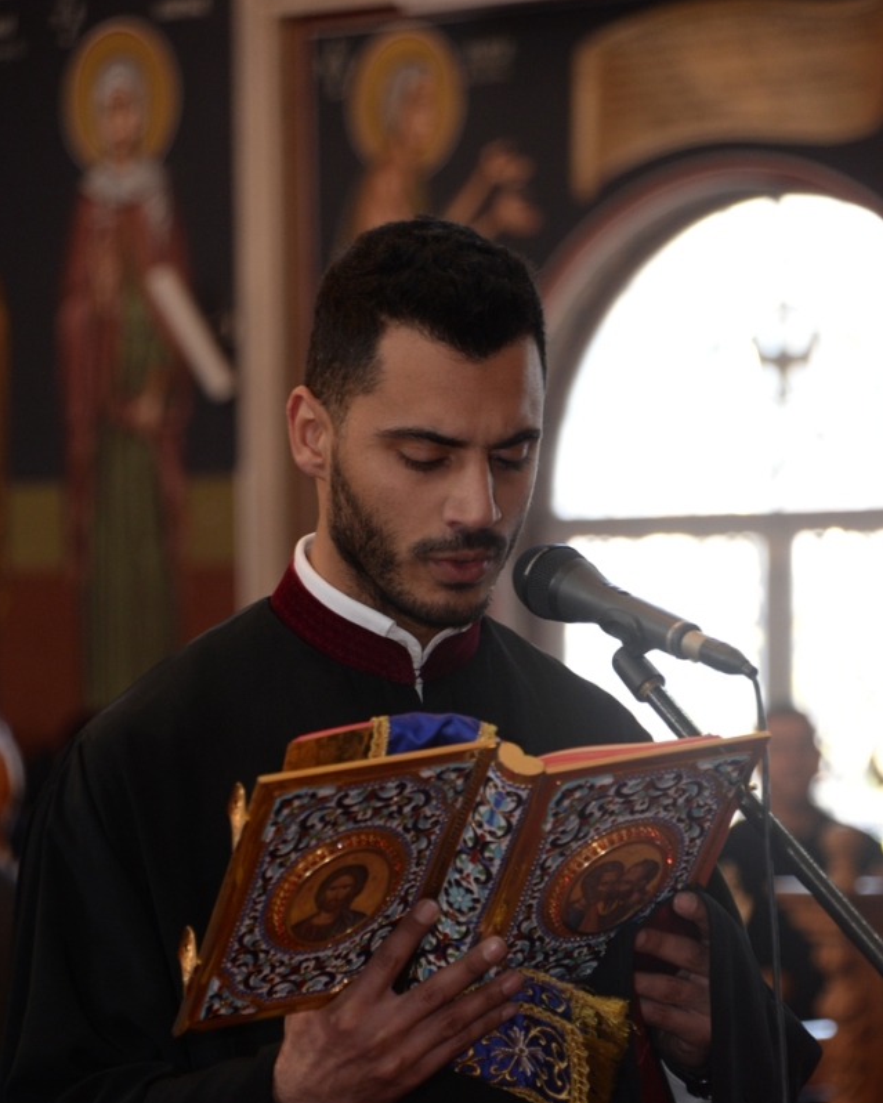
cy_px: 659
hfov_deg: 8.8
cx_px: 442
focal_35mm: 175
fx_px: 5713
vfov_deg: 11.0
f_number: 6
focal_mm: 155
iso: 1000
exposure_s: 1/50
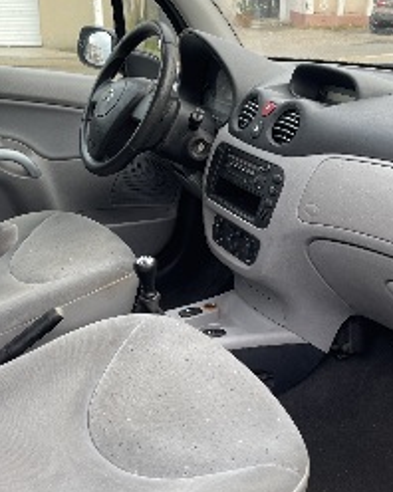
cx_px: 214
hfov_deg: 36.4
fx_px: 597
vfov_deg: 44.8
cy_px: 244
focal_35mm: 41
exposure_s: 1/121
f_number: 1.6
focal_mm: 5.1
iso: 64
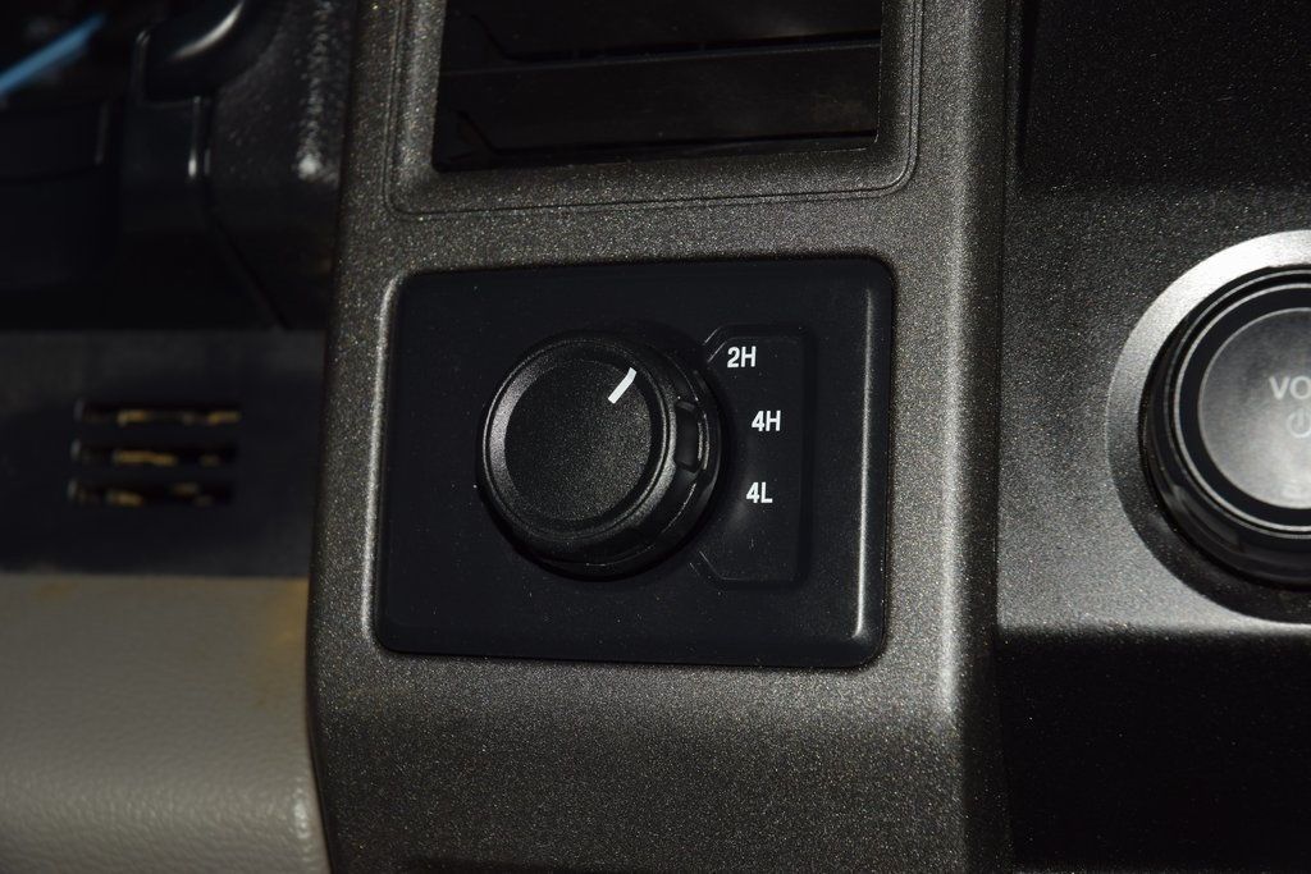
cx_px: 656
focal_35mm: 105
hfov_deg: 19.5
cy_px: 437
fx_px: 3824
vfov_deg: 13.0
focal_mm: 70
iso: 100
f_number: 8
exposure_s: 1/125
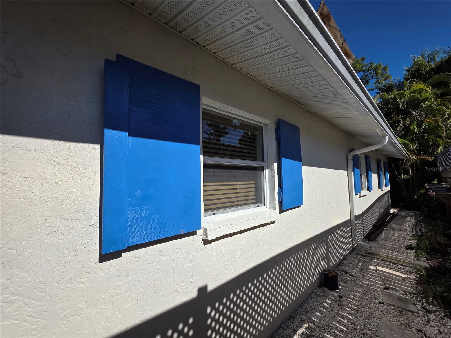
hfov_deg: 106.2
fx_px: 169
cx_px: 226
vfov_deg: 89.9
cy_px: 169
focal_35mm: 13
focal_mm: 2.2
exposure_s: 1/3427
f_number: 1.9
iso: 40
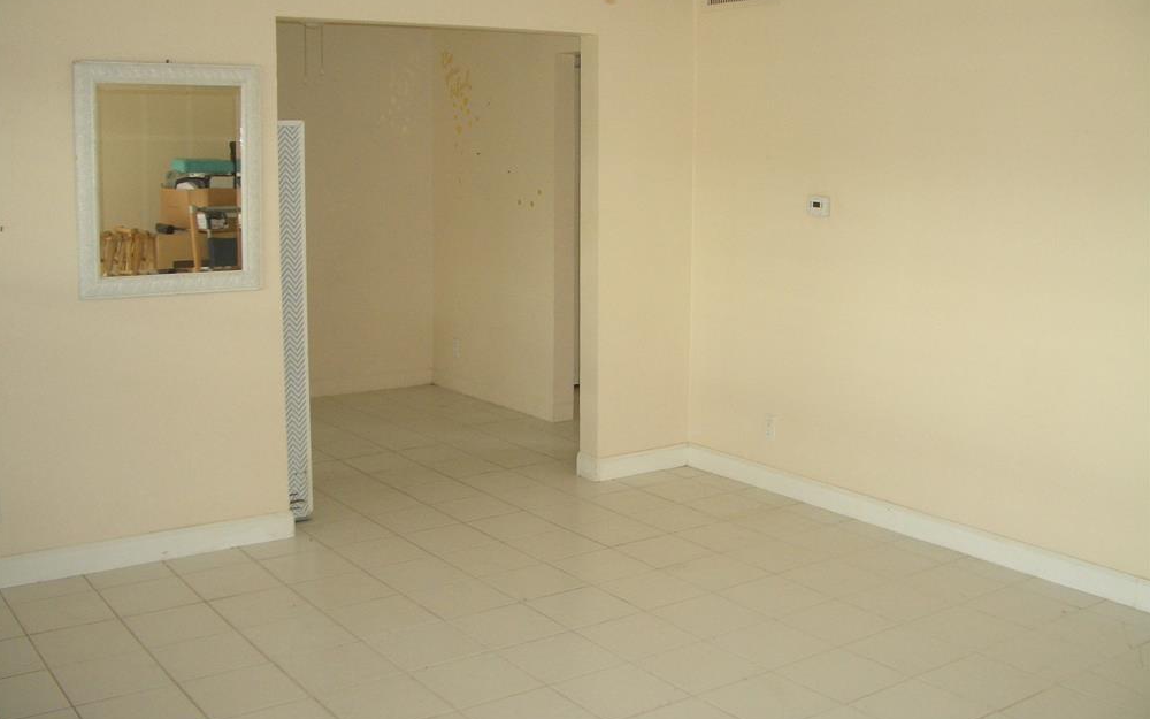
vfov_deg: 33.6
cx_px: 564
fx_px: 1191
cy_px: 358
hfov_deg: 51.5
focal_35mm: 38
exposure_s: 1/60
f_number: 2.6
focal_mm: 5.8
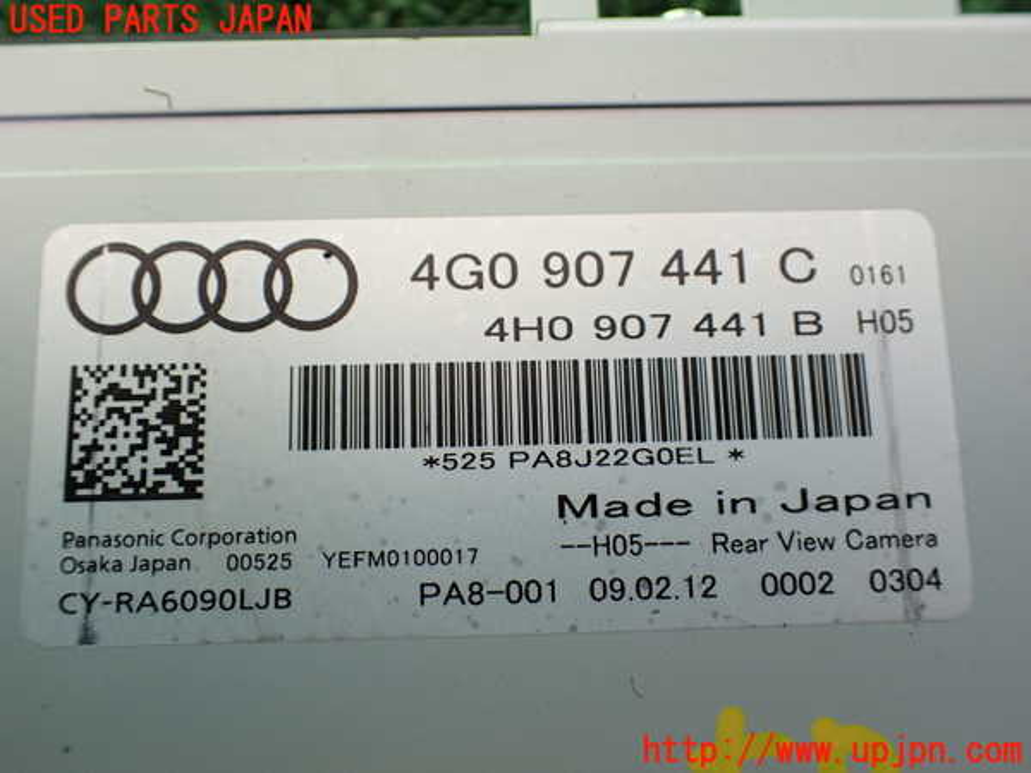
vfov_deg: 46.8
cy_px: 386
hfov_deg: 60.0
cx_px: 516
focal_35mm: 30
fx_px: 894
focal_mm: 5.4
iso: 200
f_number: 2.3
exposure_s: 1/125
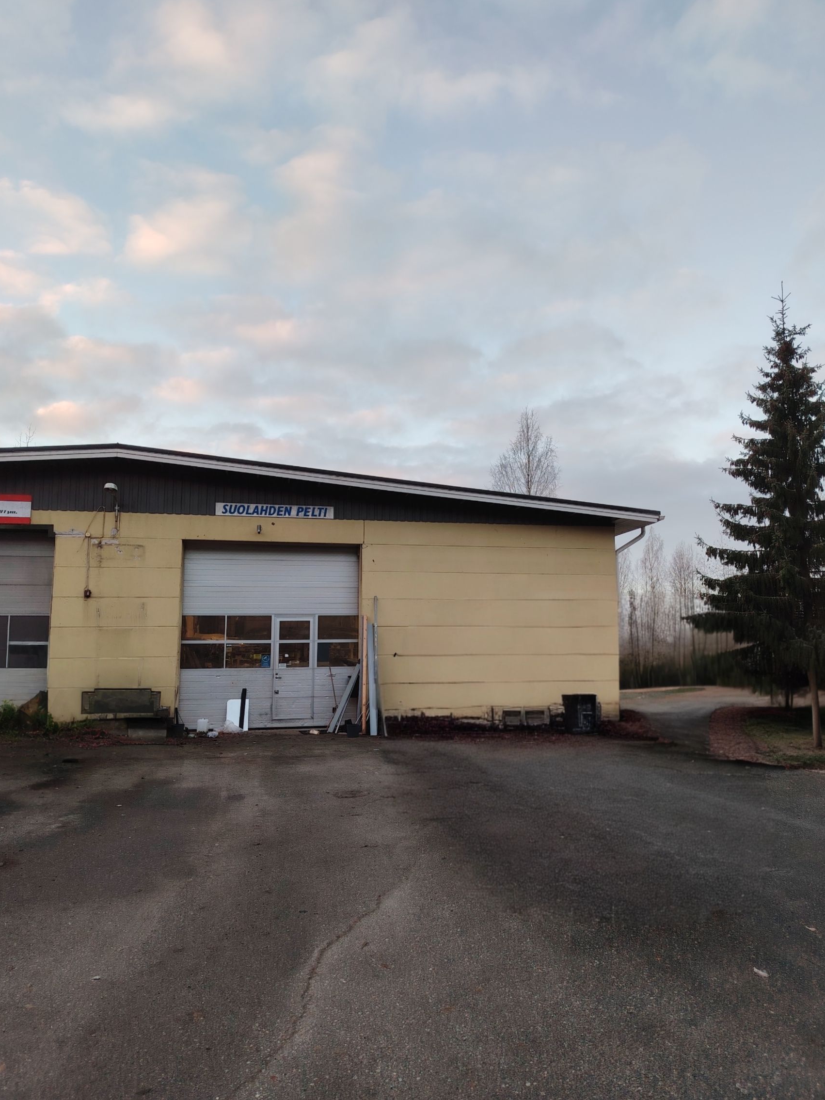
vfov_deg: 69.4
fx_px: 794
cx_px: 420
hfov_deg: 54.9
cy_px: 541
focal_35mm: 25
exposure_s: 1/100
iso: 197
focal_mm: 5.25
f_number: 1.75
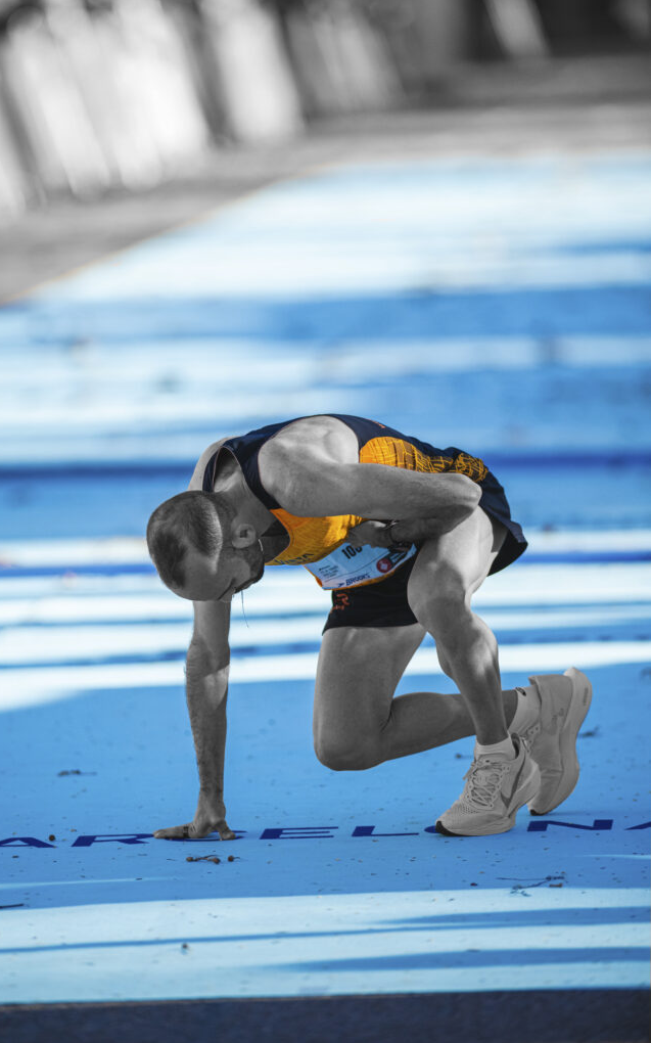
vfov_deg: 6.8
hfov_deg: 4.3
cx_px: 303
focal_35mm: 307
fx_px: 8720
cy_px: 522
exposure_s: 1/2000
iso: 400
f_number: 2.8
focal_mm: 300
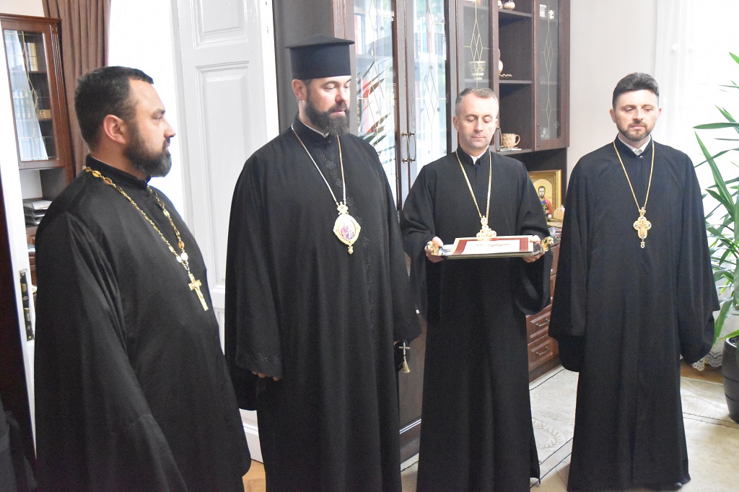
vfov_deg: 35.5
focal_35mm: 38
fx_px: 770
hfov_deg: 51.3
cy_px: 246
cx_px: 370
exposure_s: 1/100
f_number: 3.8
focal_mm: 25
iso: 12800
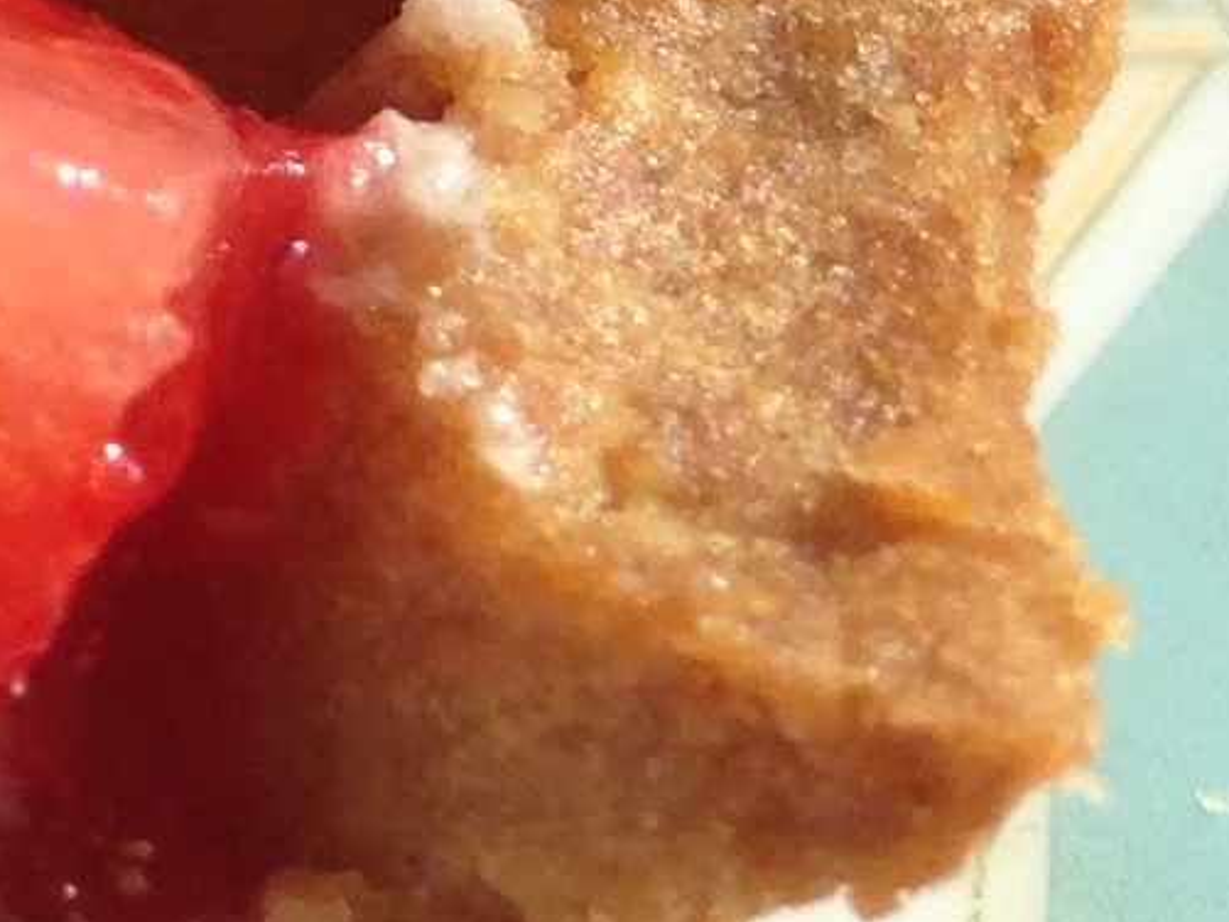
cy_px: -929
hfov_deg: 7.9
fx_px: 7635
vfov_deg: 6.7
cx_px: -2561
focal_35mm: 215
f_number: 2.4
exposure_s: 1/1642
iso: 50
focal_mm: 4.12
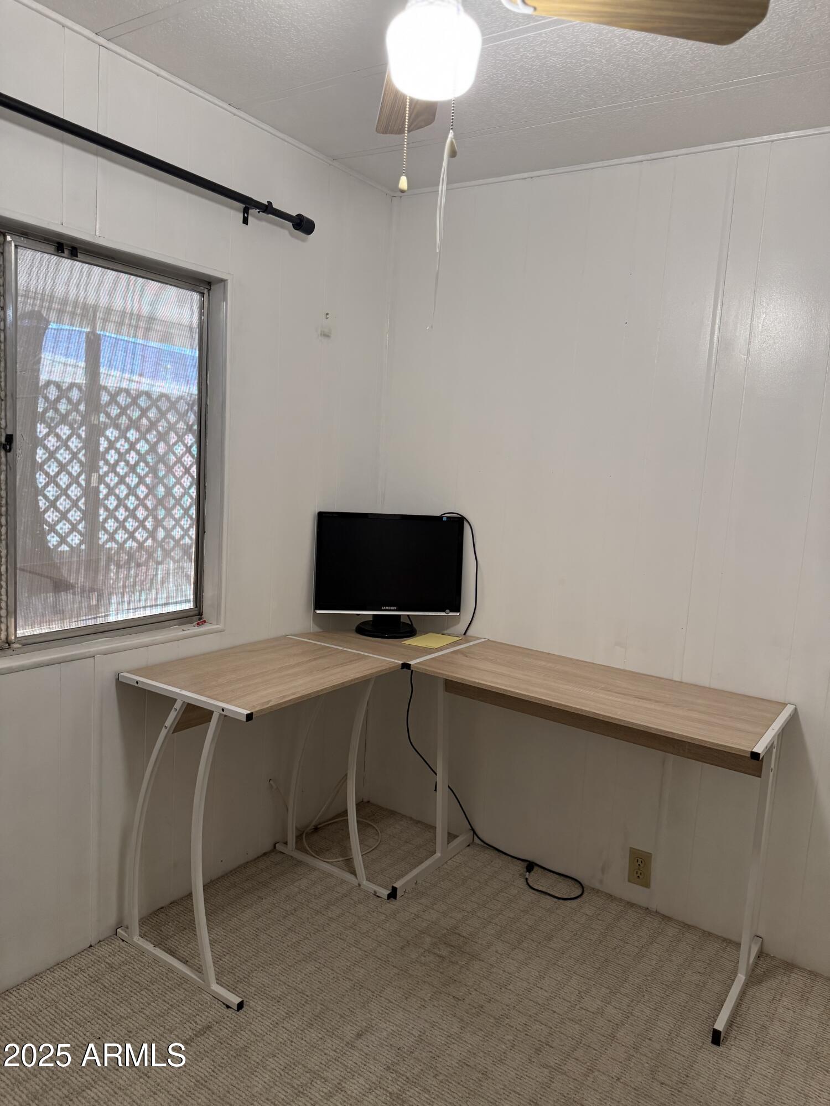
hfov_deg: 56.8
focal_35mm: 24
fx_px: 767
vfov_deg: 71.6
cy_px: 553
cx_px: 415
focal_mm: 6.76
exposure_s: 1/60
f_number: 1.78
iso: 200
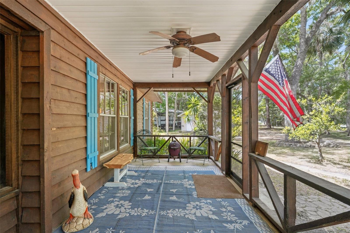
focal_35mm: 16
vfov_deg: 73.7
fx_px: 156
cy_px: 116
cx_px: 175
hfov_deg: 96.7
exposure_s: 1/8
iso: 100
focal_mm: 16
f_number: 8
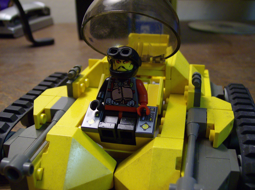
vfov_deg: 37.6
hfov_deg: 49.1
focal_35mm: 38
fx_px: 279
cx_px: 128
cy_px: 95
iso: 200
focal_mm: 6.4
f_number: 2.9
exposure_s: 1/34.7
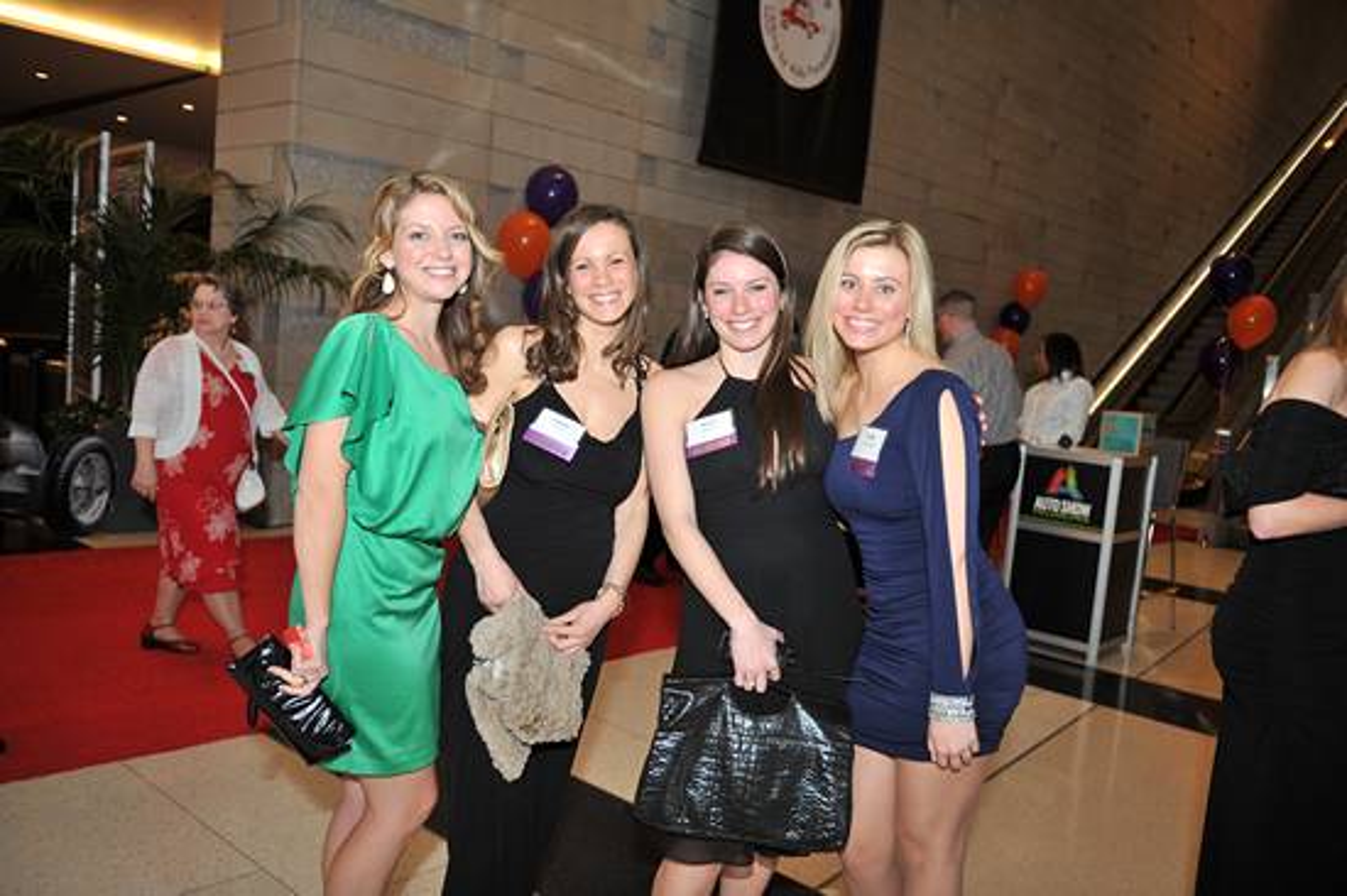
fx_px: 1159
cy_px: 448
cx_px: 674
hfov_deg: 60.3
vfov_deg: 42.3
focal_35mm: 31
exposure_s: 1/125
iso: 640
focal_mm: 31
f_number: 3.2
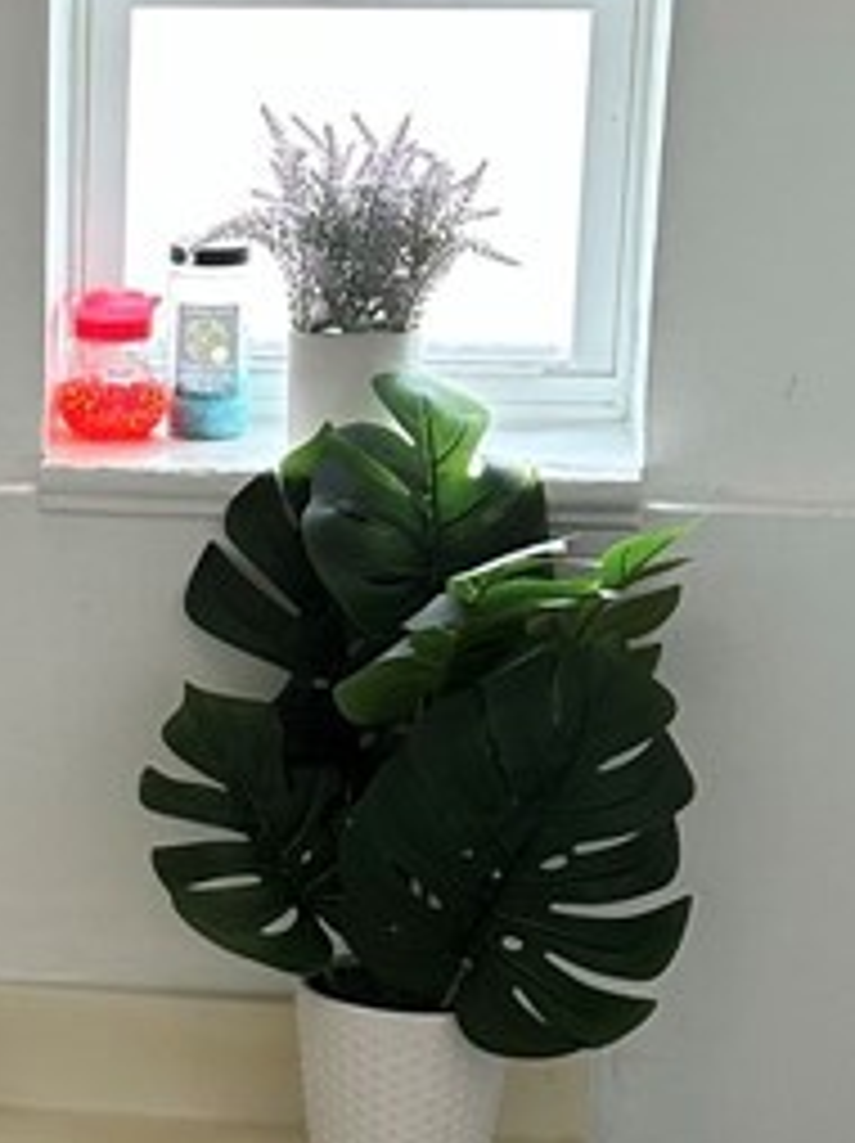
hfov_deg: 13.8
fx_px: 3464
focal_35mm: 105
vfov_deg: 18.7
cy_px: 662
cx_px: -108
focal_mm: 5.7
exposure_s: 1/60
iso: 100
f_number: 1.5
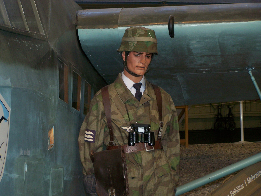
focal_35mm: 117
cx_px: 130
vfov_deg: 12.7
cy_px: 98
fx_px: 883
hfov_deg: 16.8
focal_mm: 19.4
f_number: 3.2
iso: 160
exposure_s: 1/100
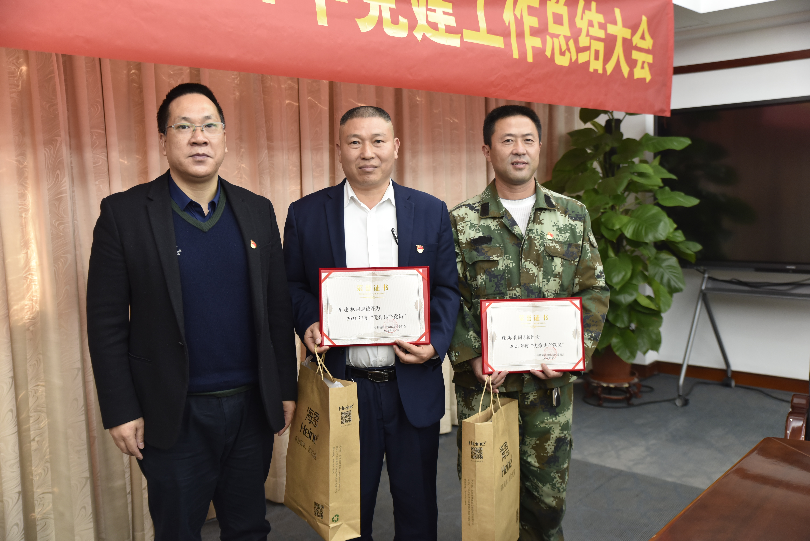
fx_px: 788
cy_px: 270
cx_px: 405
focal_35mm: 35
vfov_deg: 37.9
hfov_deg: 54.4
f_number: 2.8
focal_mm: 35
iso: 1000
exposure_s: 1/60
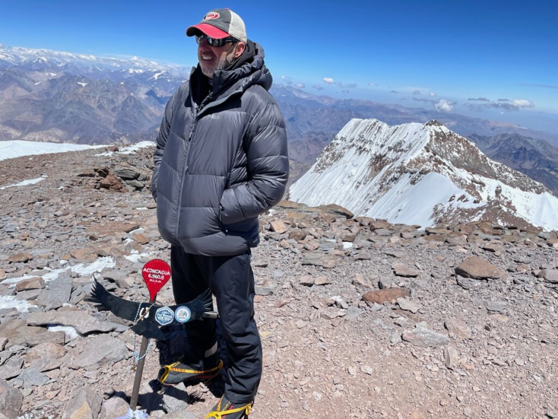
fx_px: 419
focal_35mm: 26
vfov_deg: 53.1
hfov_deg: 67.3
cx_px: 279
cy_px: 210
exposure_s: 1/5814
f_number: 1.6
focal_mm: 4.2
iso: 32
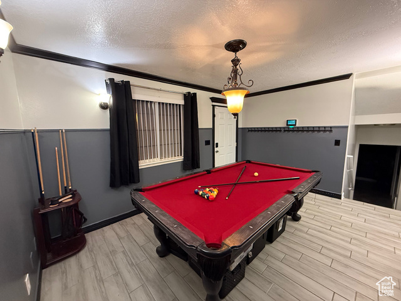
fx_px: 162
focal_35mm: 14
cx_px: 200
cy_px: 150
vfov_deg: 85.7
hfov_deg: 102.1
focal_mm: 2.22
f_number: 2.2
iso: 640
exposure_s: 1/60
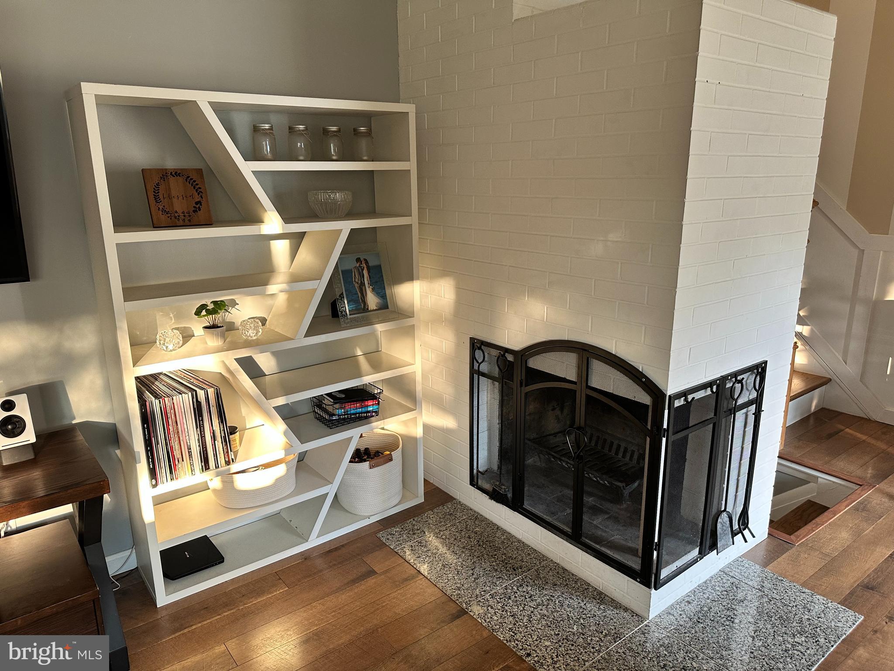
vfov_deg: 56.8
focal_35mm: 24
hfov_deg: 71.6
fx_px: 620
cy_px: 336
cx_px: 447
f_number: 1.78
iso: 160
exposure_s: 1/60
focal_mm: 6.86
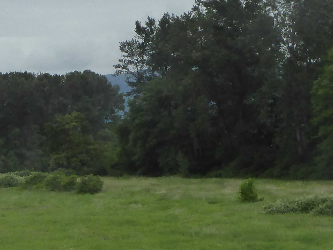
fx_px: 1193
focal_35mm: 124
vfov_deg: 11.9
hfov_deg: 15.5
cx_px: -32
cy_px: 84
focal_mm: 6.7
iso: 200
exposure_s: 1/800
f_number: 4.5
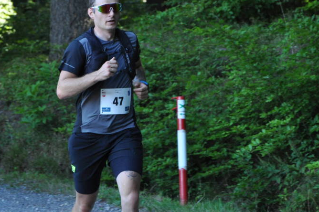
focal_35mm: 276
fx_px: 2442
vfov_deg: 5.0
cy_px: 84
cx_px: 137
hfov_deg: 7.5
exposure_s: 1/160
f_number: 5.6
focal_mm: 105
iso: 800
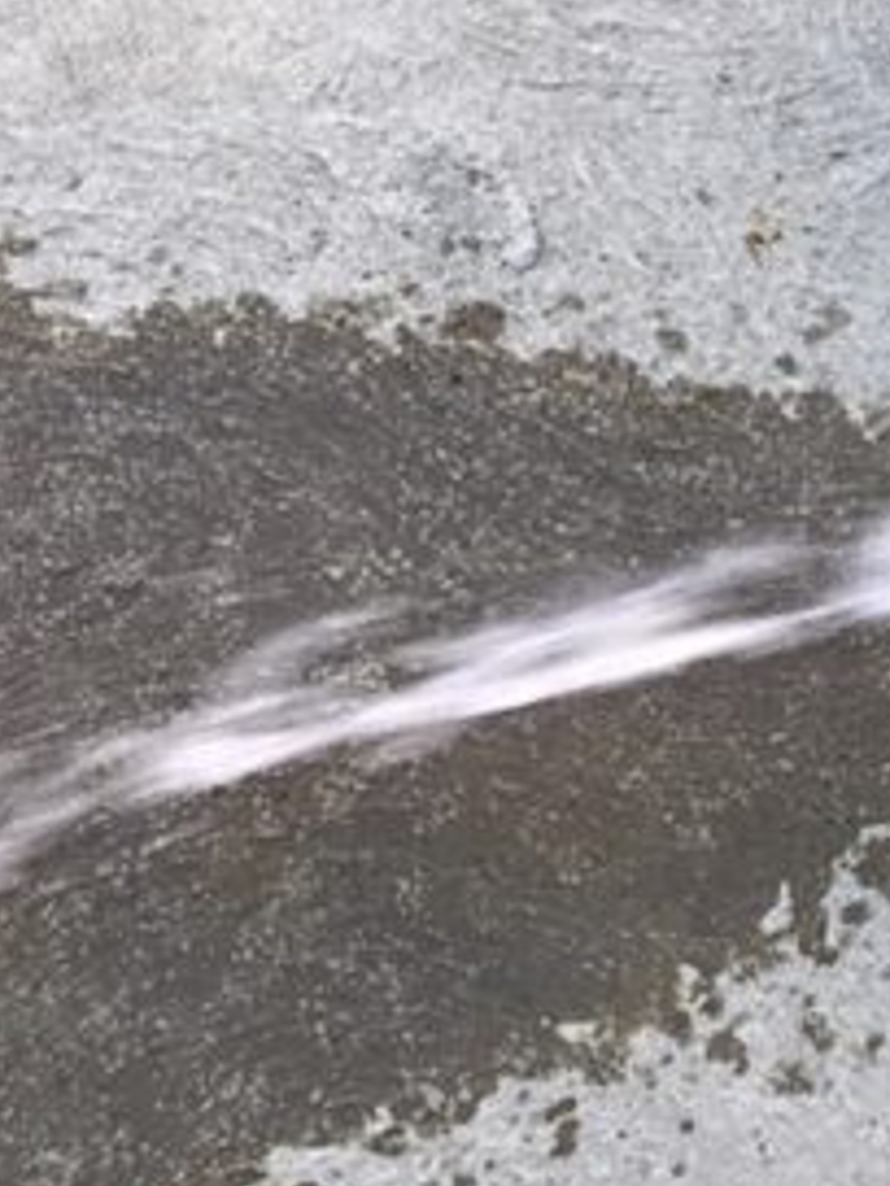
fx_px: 2708
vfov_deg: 24.2
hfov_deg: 17.5
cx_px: 1165
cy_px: 201
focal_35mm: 79
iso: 20
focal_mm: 3.99
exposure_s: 1/202
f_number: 1.8
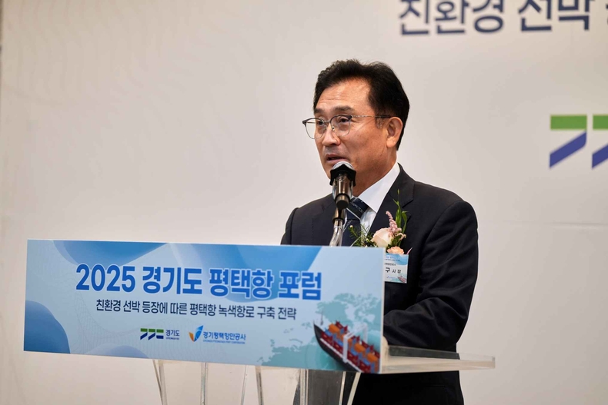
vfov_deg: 9.1
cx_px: 304
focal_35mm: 151
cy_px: 202
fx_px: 2551
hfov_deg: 13.6
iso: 1000
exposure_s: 1/320
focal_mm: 151
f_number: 2.8
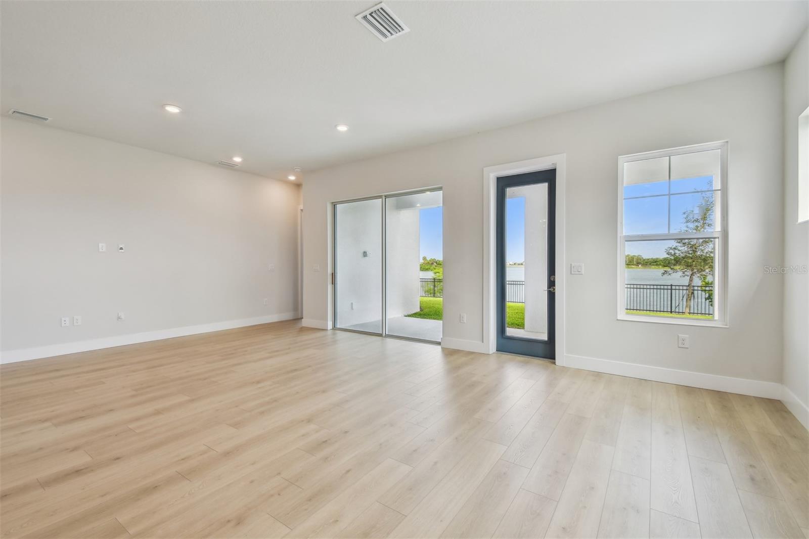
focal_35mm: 15
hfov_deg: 100.4
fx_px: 337
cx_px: 404
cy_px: 270
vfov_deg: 77.3
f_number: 7.1
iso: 100
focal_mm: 10
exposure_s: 1/250
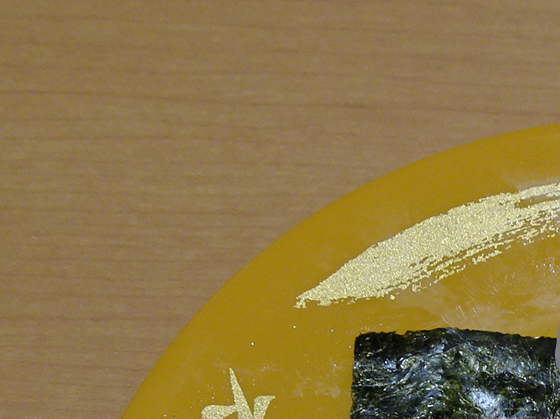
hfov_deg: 21.4
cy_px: 630
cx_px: 698
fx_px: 1358
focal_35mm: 84
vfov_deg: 16.1
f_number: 3.5
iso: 80
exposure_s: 1/60
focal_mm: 4.1
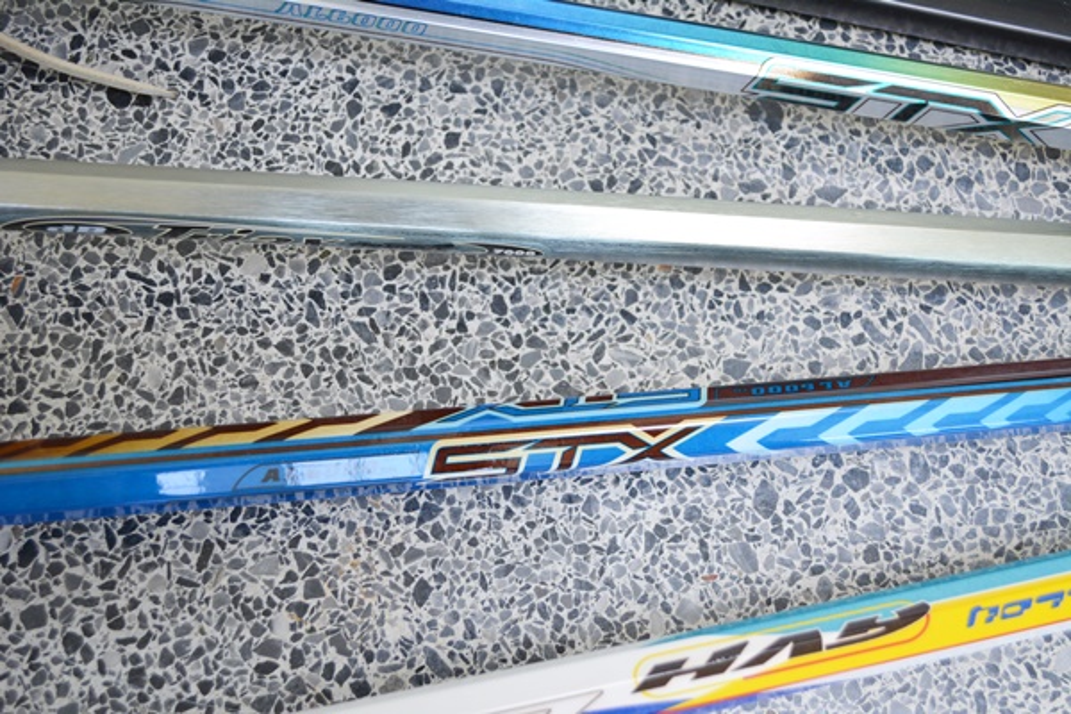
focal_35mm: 42
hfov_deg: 46.4
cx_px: 536
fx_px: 1249
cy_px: 357
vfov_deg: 31.9
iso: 400
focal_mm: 28
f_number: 5
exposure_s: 1/100
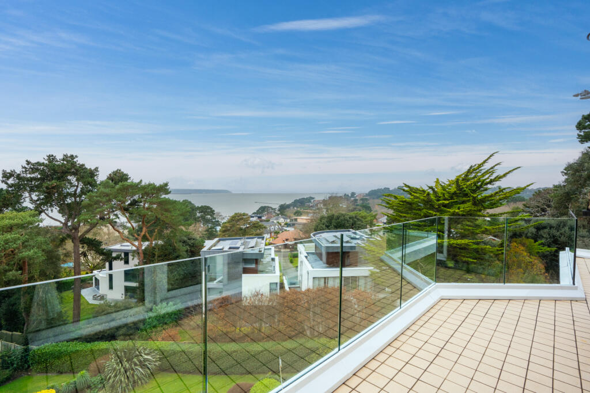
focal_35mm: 16
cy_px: 196
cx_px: 295
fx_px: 262
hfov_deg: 96.7
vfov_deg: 73.8
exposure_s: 1/100
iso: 800
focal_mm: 16
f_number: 11
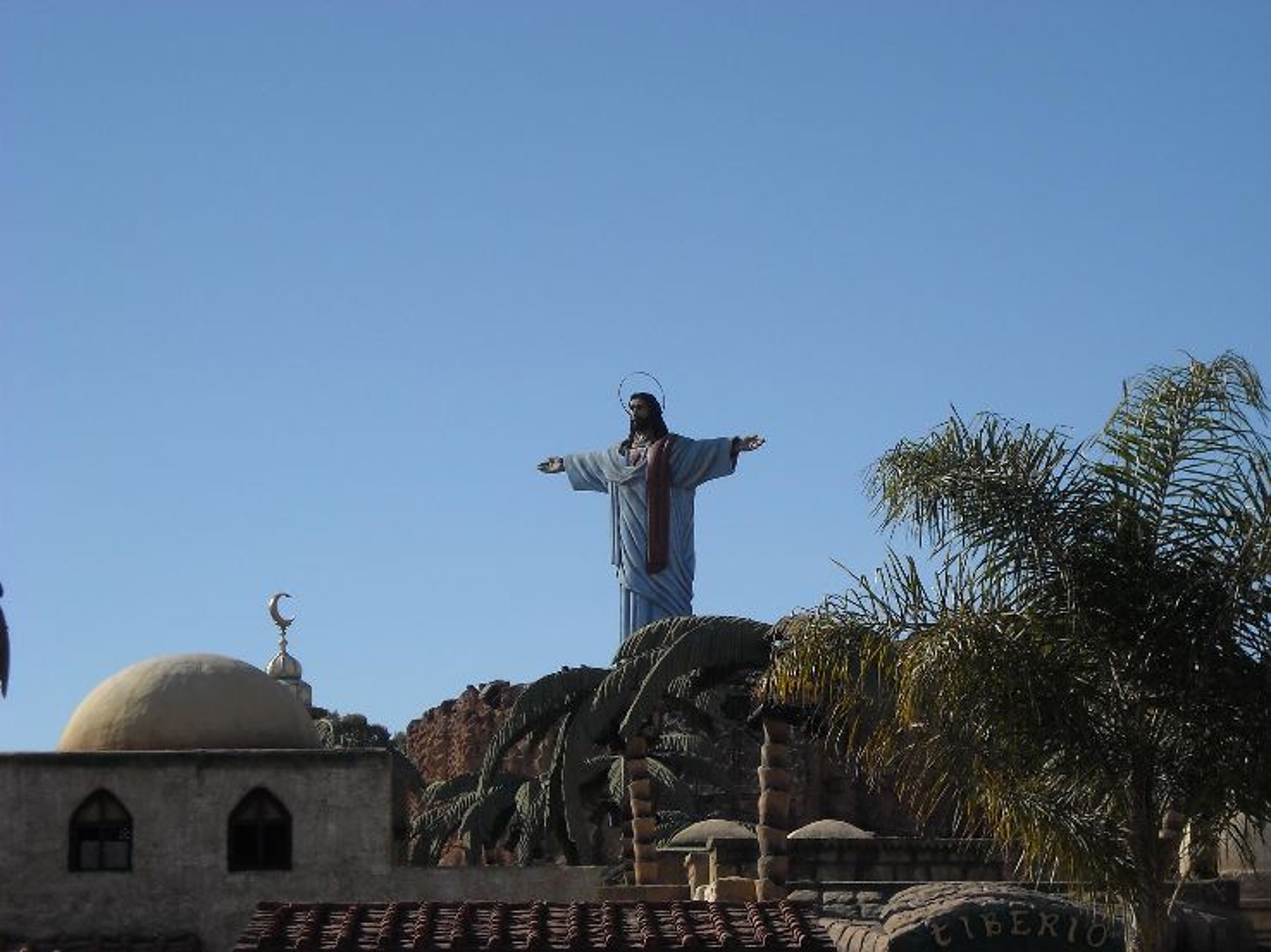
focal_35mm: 105
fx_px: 3854
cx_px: 636
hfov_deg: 18.7
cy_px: 476
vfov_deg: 14.1
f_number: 9.3
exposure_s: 1/184
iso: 64
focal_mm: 17.1
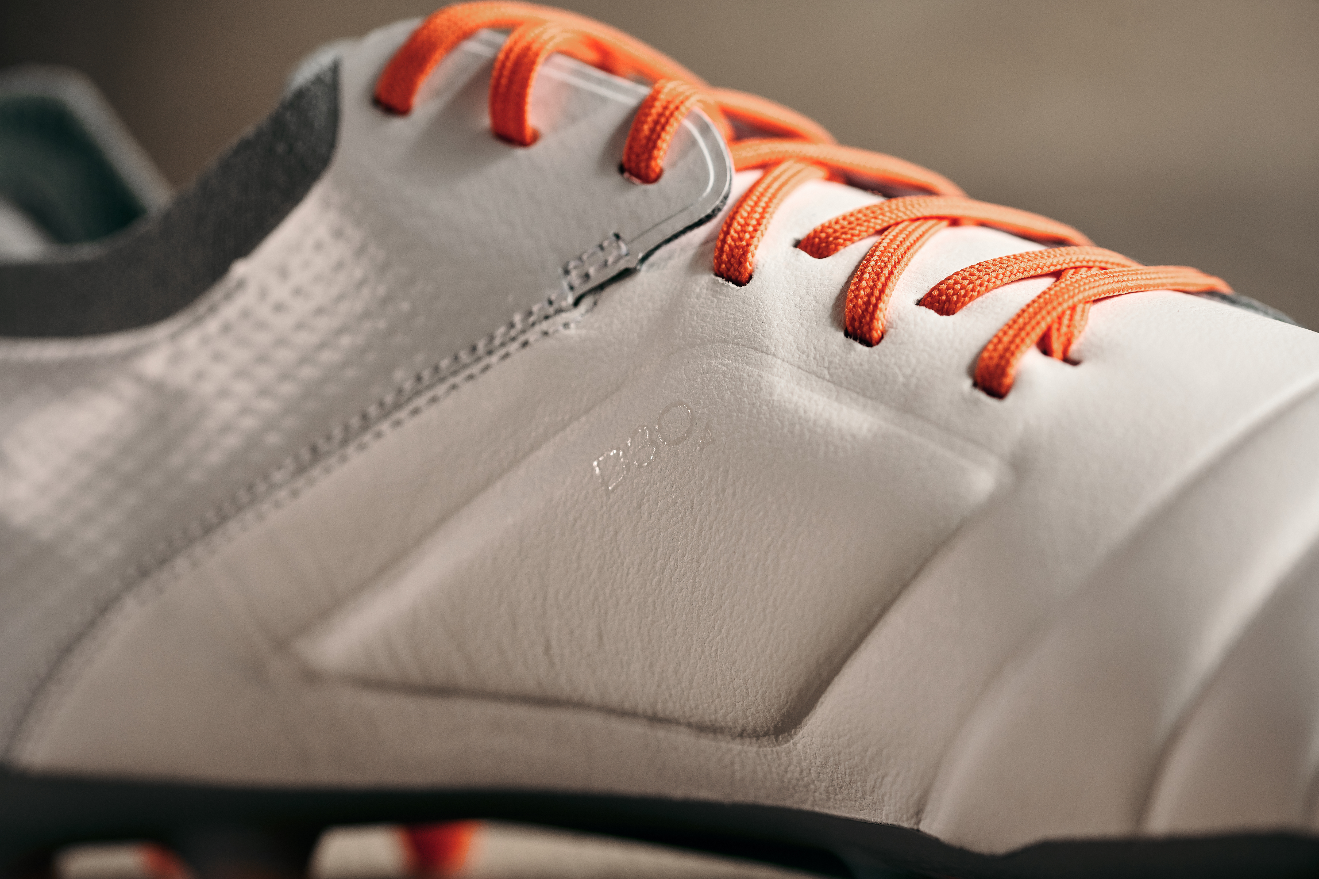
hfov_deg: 19.5
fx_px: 3847
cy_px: 440
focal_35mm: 105
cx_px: 660
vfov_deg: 13.0
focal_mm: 105
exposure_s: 1/800
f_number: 5
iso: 400
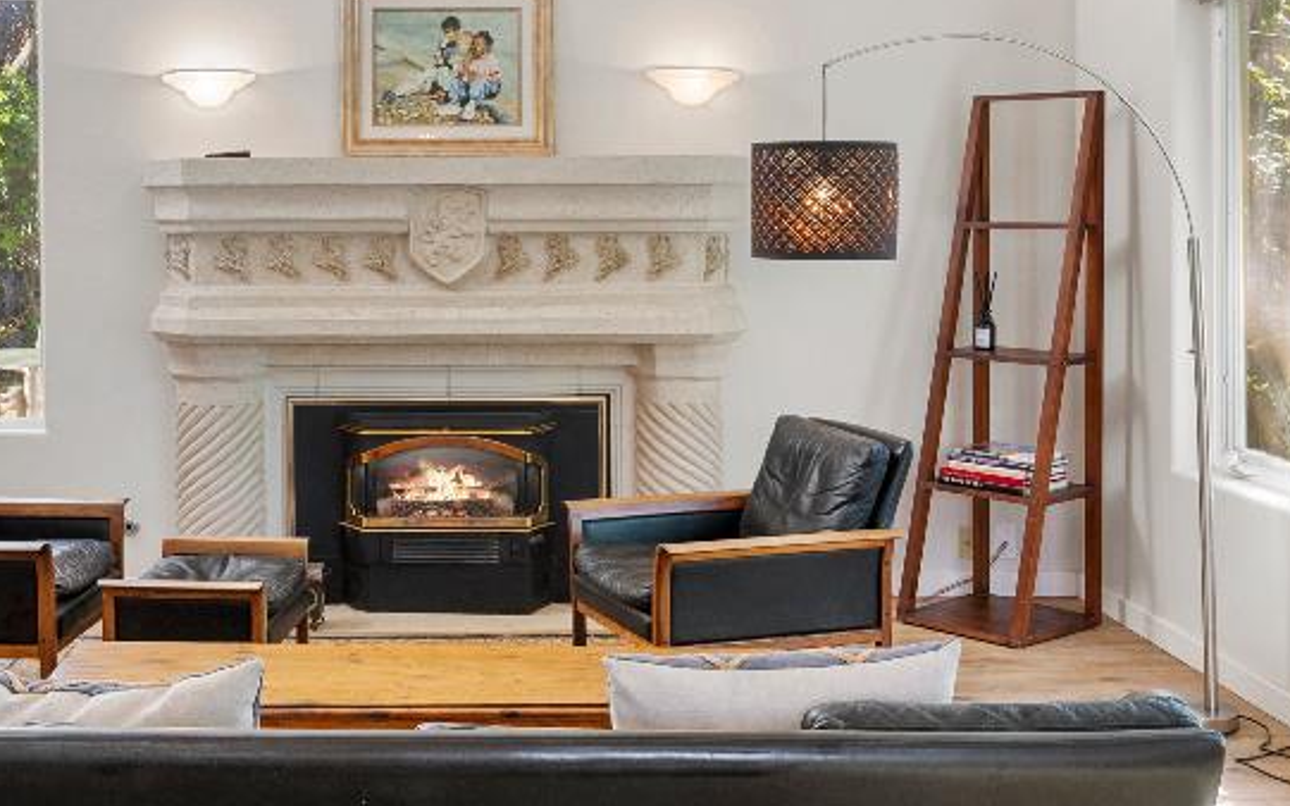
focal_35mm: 49
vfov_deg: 25.9
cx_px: 441
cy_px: 222
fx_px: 1737
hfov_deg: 40.3
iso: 320
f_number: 9
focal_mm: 17.5
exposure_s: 1/8
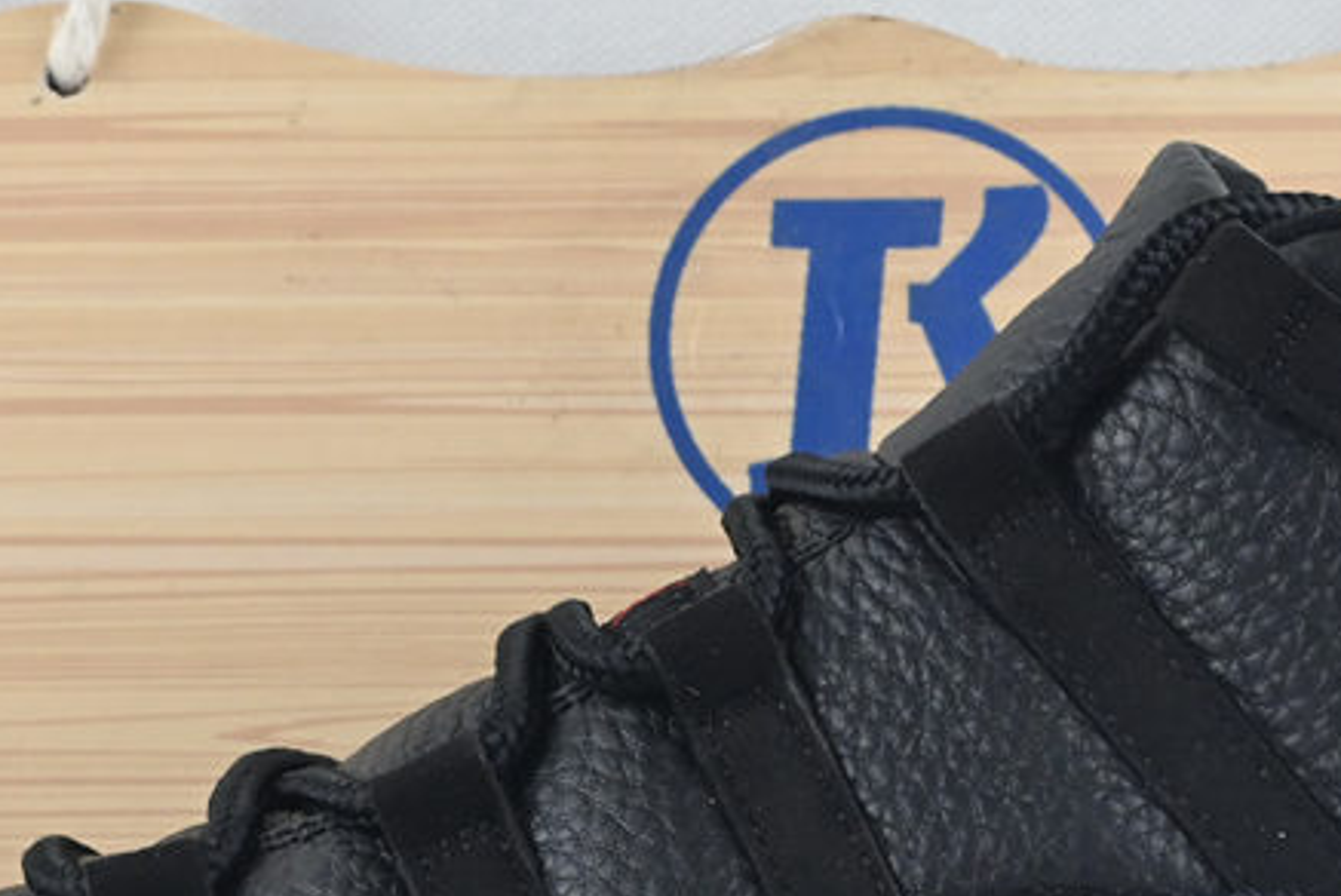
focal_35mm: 119
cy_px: 905
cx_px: 798
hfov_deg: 17.1
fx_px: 4449
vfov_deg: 11.4
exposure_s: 1/100
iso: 1000
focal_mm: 29
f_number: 10
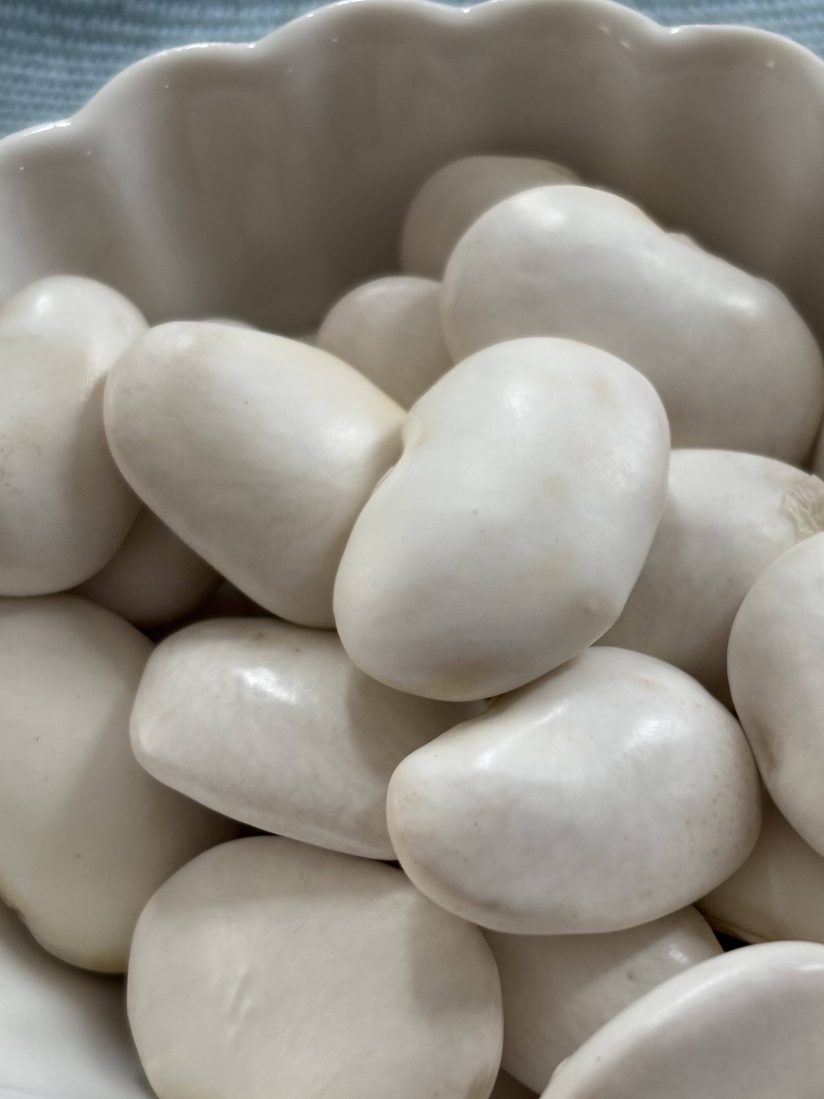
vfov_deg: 26.0
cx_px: 506
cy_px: 643
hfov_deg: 19.6
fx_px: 2380
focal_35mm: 75
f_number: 1.6
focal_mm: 5.96
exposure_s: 1/40
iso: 160
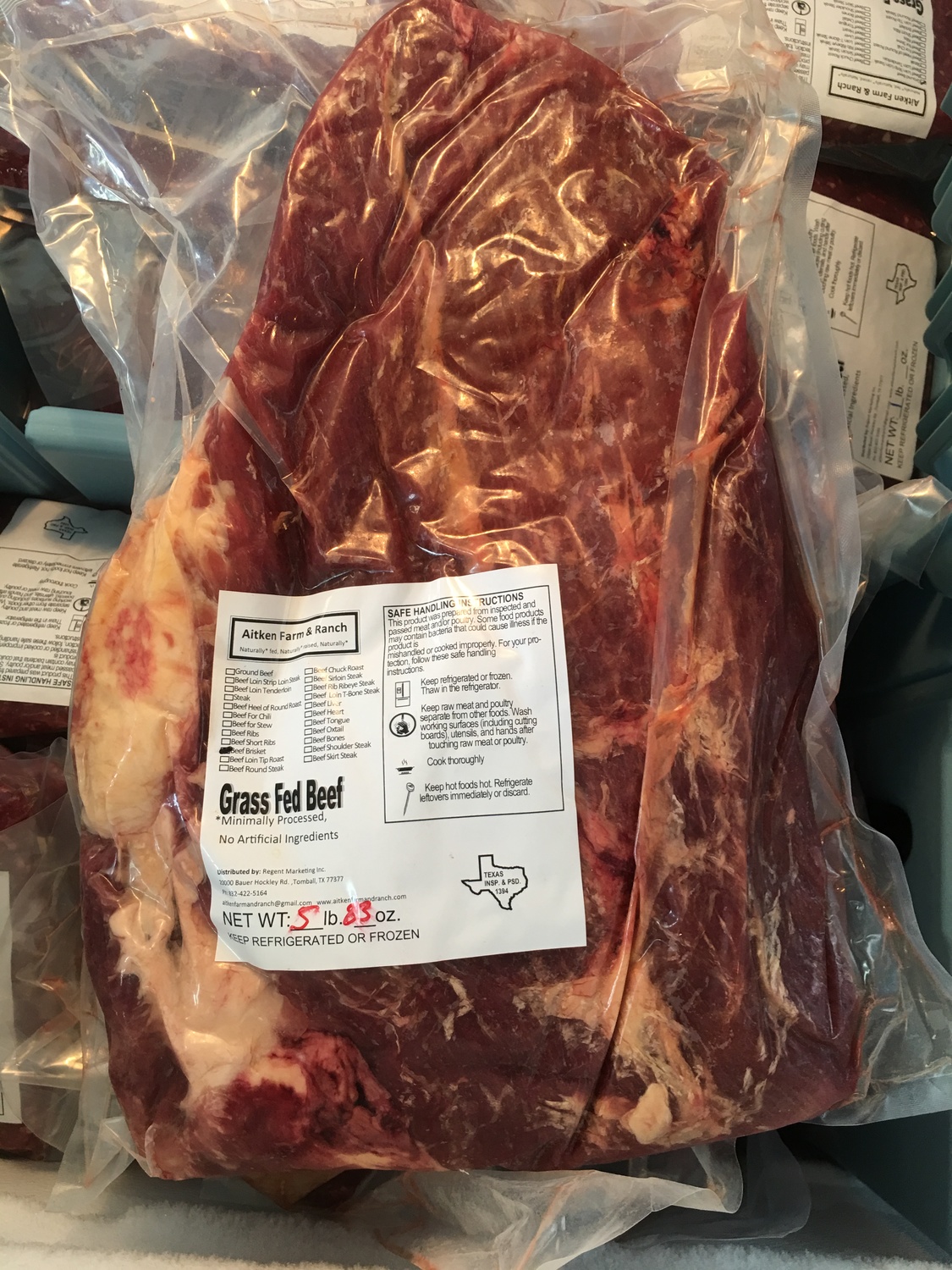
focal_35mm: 29
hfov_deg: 48.2
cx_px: 476
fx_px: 1063
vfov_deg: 61.7
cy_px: 635
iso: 25
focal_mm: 4.15
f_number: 2.2
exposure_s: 1/15
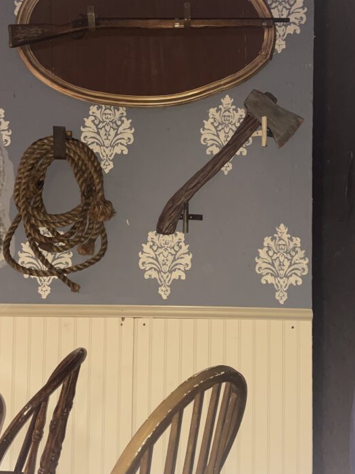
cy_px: 224
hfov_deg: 37.7
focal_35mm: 38
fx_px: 520
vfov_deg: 49.0
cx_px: 185
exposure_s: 1/4
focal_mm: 4.2
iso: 100
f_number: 1.6
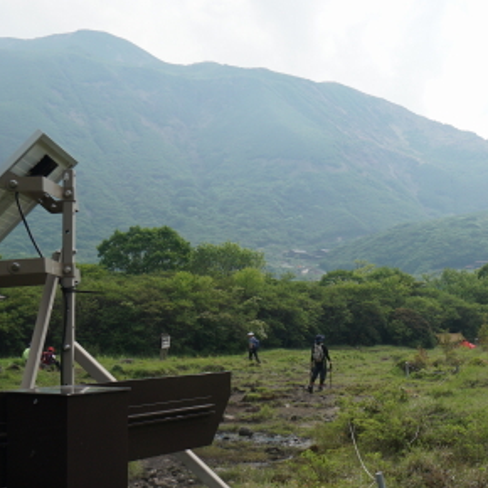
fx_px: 790
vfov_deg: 34.2
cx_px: 459
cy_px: 294
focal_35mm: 50
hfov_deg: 32.3
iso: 100
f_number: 8
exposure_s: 1/200
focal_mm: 11
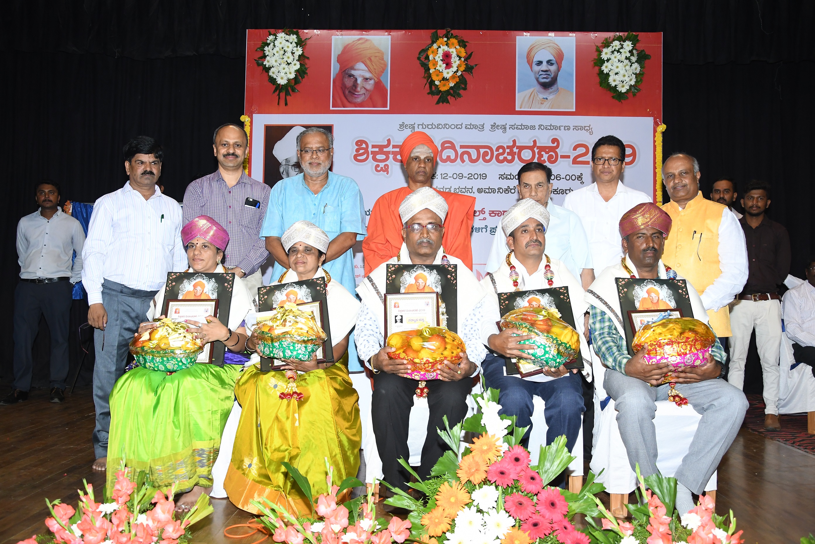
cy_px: 272
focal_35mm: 31
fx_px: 702
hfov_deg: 60.3
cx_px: 408
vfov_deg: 42.3
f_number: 4
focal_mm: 21
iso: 1250
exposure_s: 1/125
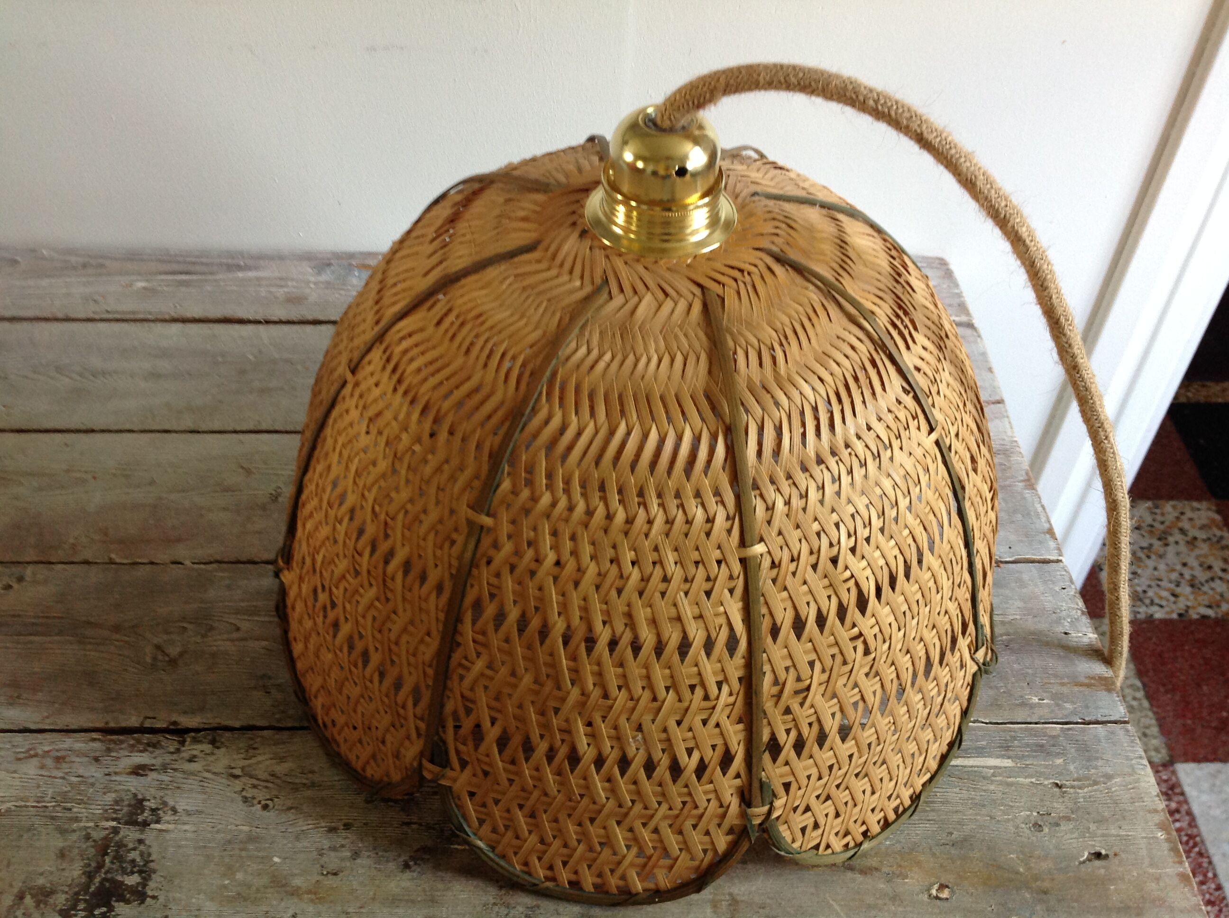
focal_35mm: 35
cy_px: 459
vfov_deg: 40.6
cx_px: 614
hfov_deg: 52.7
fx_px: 1241
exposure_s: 1/15
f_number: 2.4
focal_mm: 4.28
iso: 100
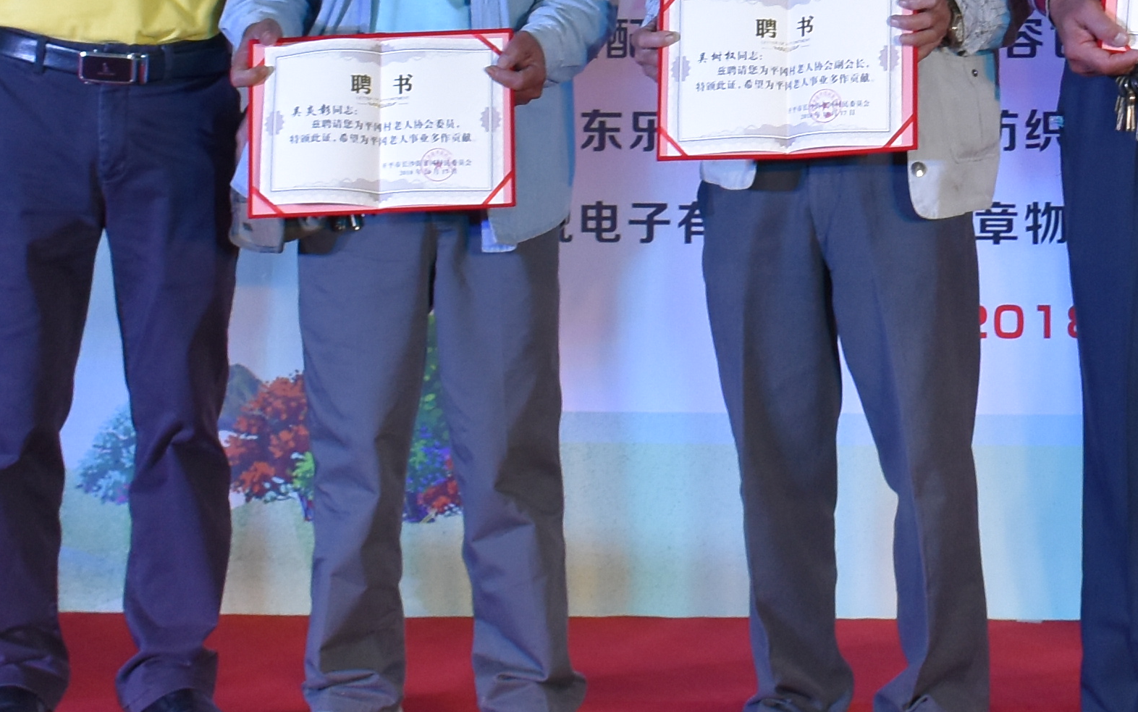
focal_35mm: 105
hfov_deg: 19.4
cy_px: -100
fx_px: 3257
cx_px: 1071
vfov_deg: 12.2
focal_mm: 18
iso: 800
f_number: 5.6
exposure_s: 1/125
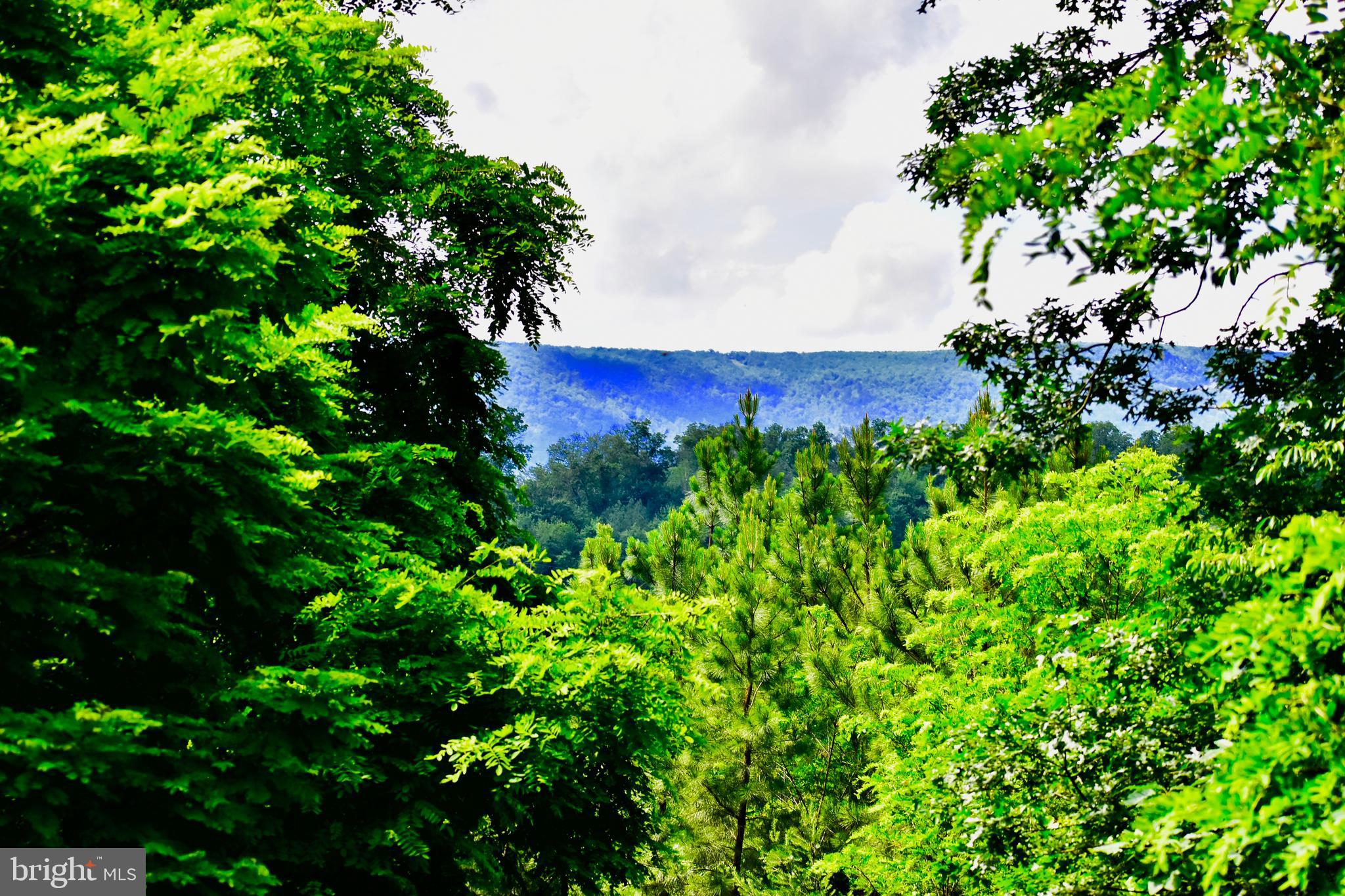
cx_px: 672
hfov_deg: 19.5
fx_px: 3922
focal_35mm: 105
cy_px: 448
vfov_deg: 13.0
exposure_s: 1/500
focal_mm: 70
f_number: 5.6
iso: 400
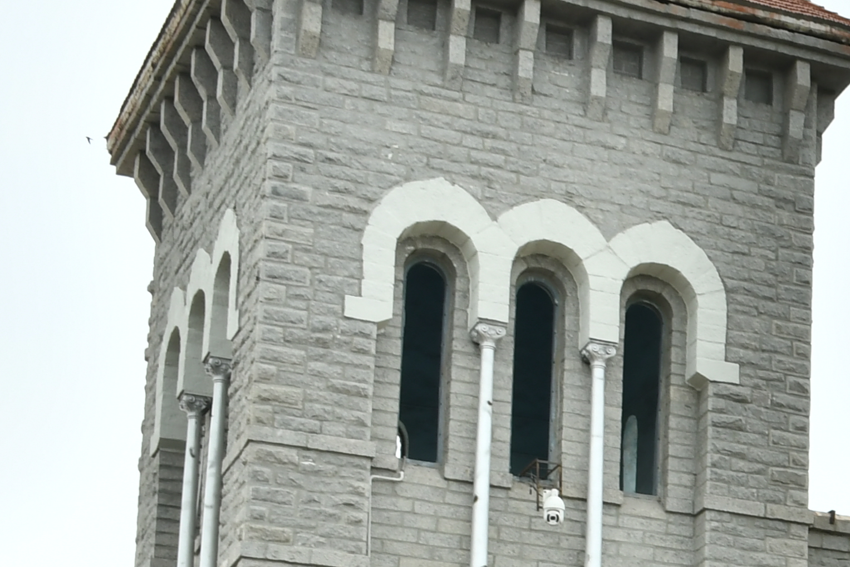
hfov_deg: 14.6
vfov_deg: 10.8
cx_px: 1497
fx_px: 2928
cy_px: 762
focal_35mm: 124
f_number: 8
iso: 125
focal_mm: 23
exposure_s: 1/200
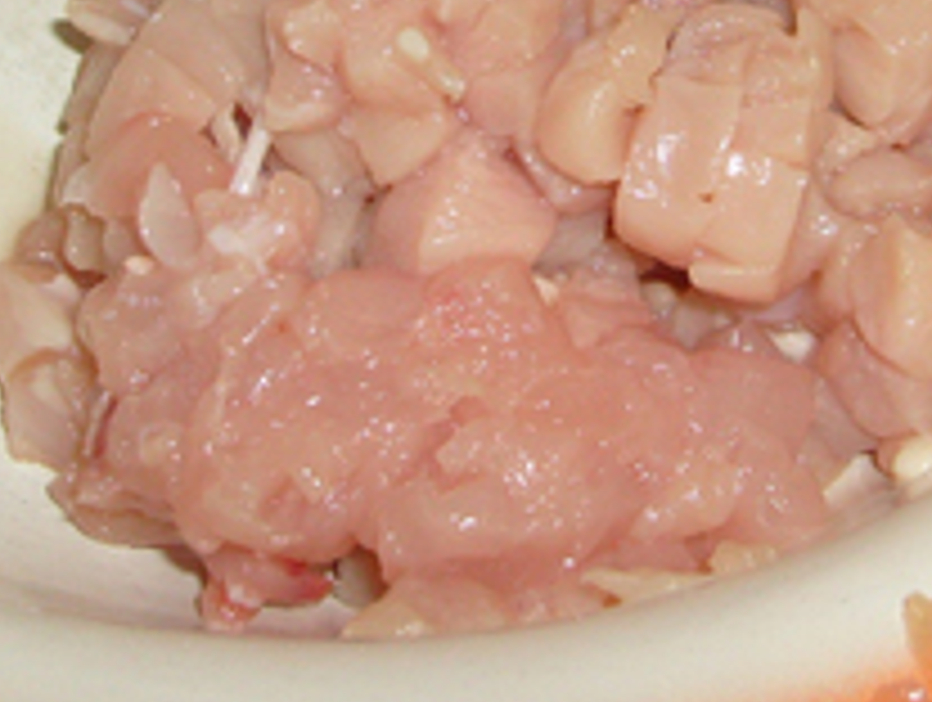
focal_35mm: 76
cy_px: 32
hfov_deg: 25.6
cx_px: 549
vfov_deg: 19.0
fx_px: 2050
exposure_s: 1/45
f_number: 2.8
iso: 100
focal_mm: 5.8
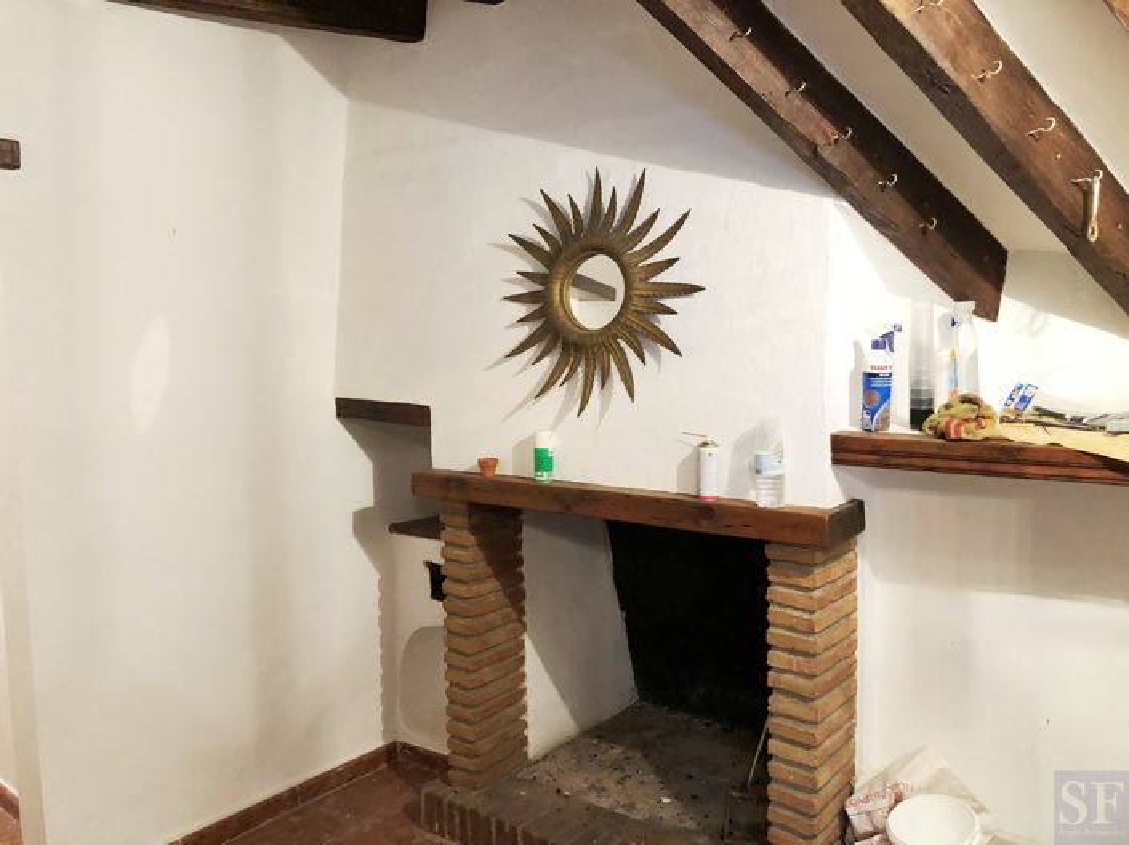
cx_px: 564
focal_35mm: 28
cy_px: 422
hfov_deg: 63.5
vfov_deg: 49.7
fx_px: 913
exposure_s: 1/17
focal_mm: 3.99
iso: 100
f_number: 1.8
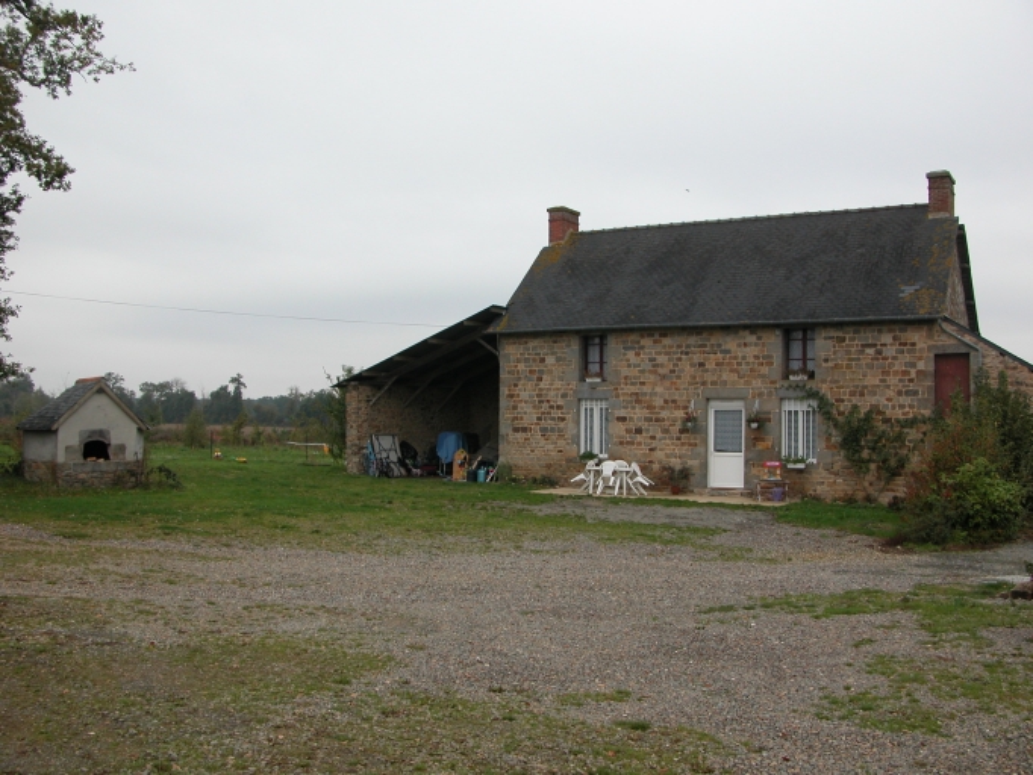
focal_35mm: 35
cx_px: 516
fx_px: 1045
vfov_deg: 40.7
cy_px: 388
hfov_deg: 52.6
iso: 100
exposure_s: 1/111
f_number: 3.5
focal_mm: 8.9
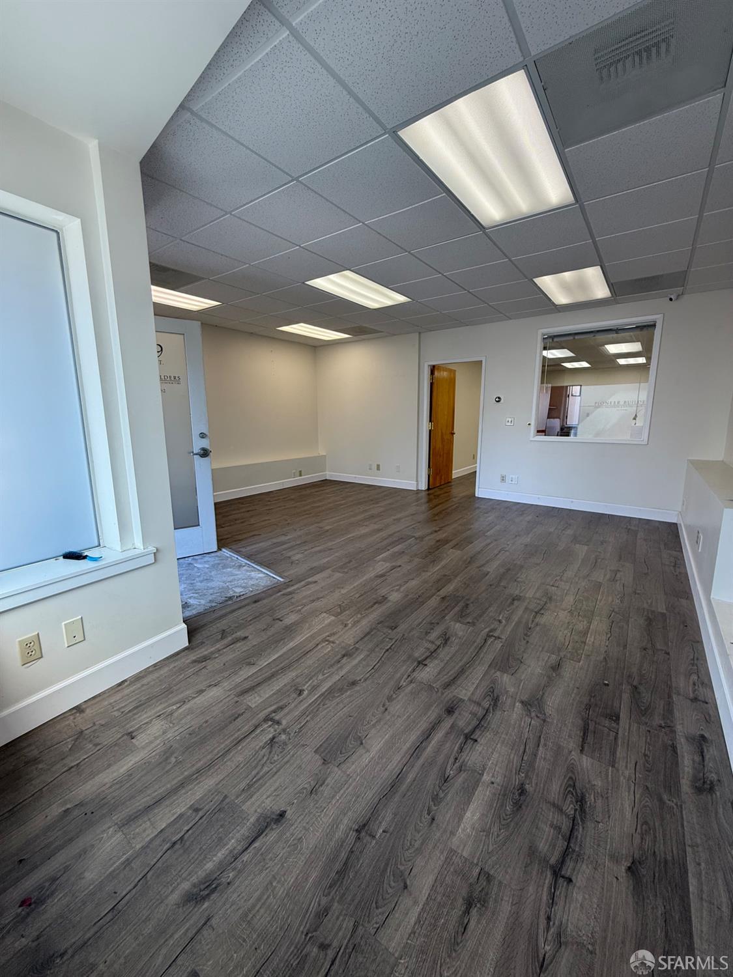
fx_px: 395
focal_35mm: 14
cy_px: 488
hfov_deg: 85.7
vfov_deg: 102.1
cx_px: 366
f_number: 2.2
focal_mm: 2.22
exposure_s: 1/120
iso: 100
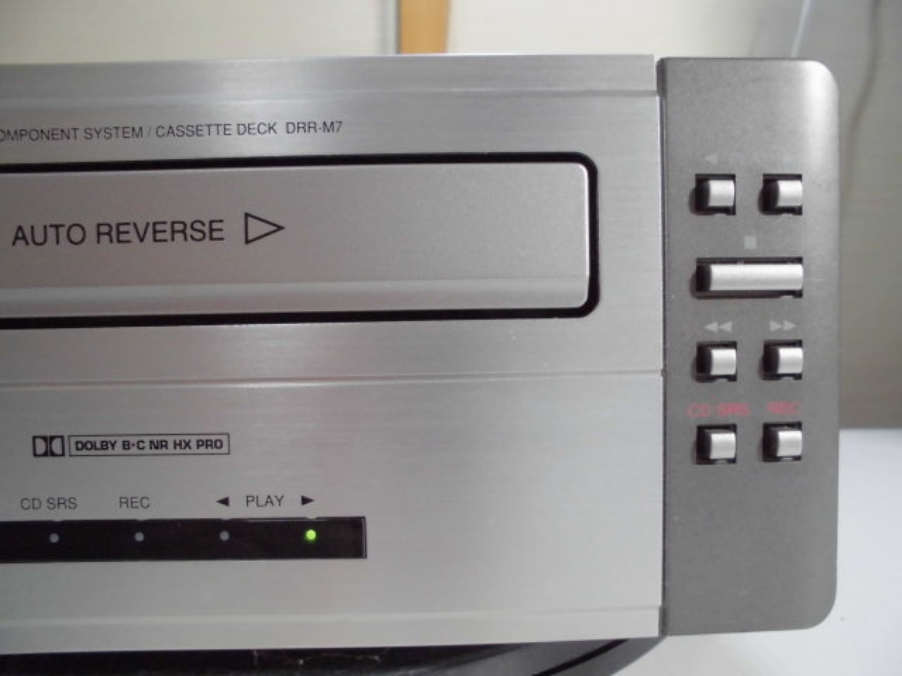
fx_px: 677
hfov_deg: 67.3
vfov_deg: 53.1
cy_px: 338
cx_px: 451
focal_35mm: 26
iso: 400
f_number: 3.5
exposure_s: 1/30
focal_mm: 4.6
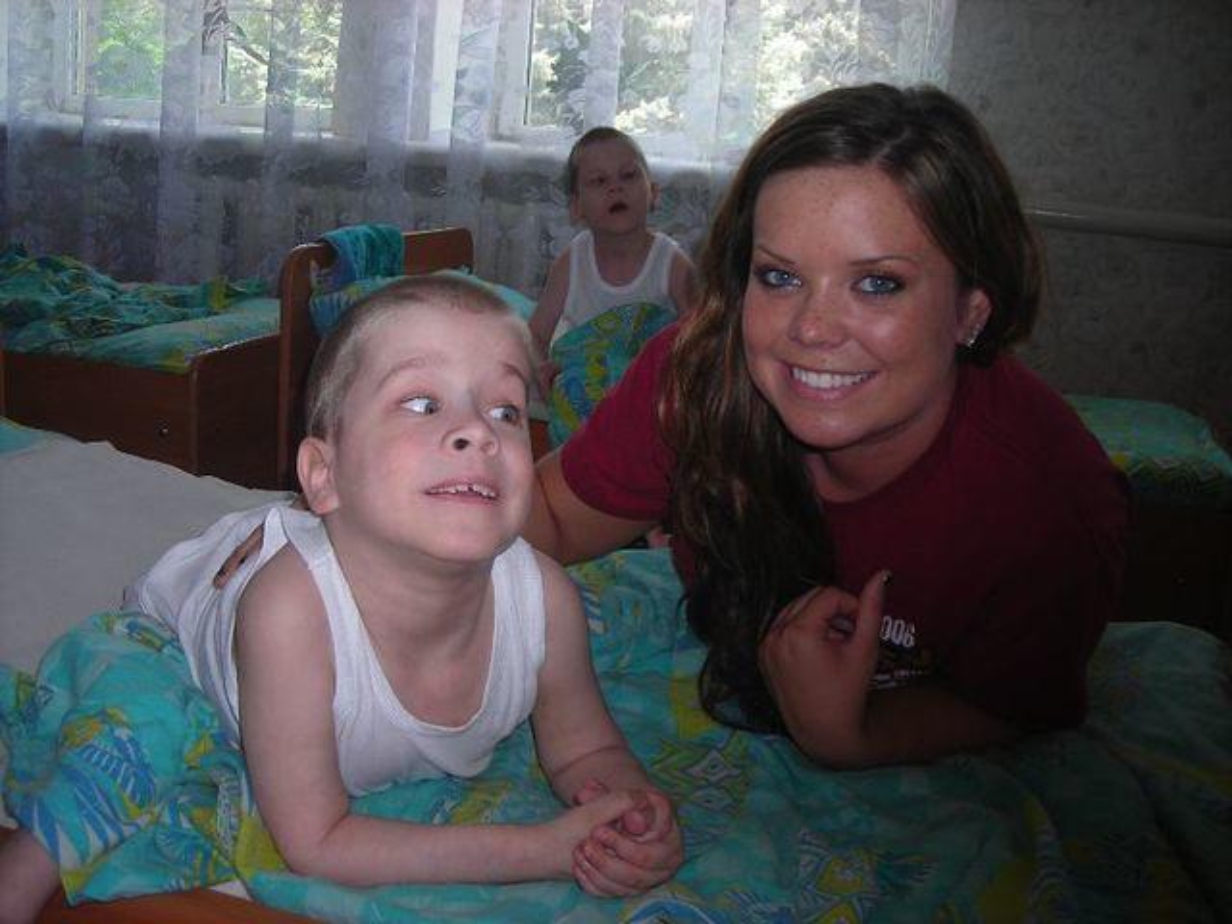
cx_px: 616
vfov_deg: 37.7
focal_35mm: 38
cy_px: 462
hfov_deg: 49.0
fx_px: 1352
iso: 50
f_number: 3.2
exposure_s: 1/60.1
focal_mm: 6.3
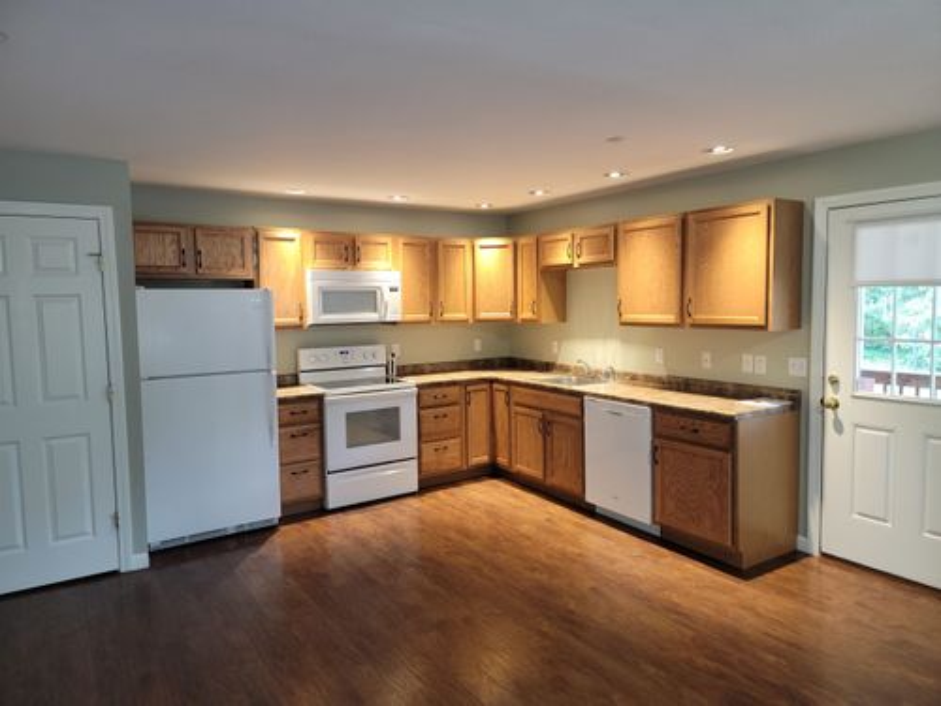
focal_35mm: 24
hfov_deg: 71.6
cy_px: 353
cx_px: 470
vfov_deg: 56.8
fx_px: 652
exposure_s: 1/30
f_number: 1.8
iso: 100
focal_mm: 6.7
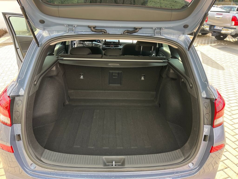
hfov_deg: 67.3
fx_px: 179
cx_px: 119
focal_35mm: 26
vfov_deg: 53.1
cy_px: 90
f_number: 1.6
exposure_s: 1/153
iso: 50
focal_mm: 5.1
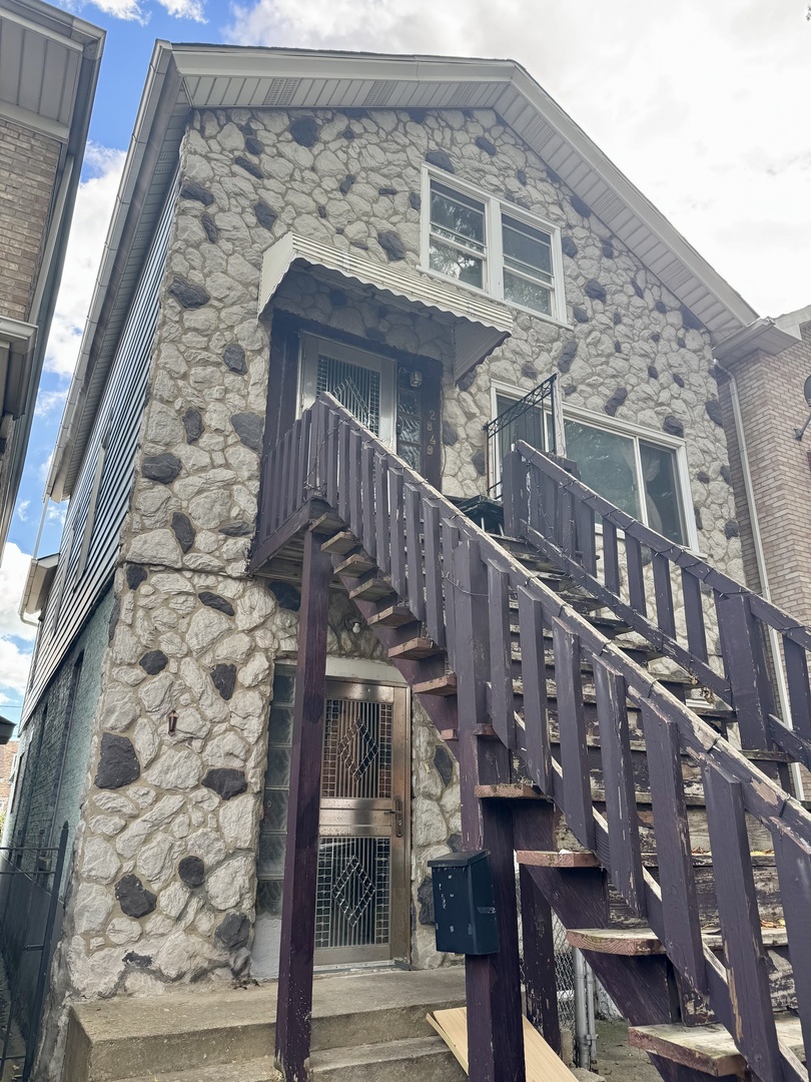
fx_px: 750
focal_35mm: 24
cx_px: 406
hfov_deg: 56.8
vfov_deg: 71.6
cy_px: 541
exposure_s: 1/358
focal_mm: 6.76
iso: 80
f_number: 1.78
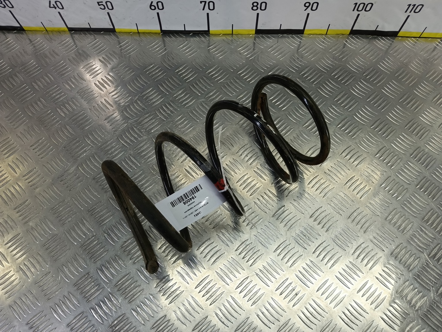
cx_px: 221
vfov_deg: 58.9
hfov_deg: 73.9
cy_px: 166
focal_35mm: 23
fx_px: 294
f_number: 1.6
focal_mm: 4.11
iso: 124
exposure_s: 1/100
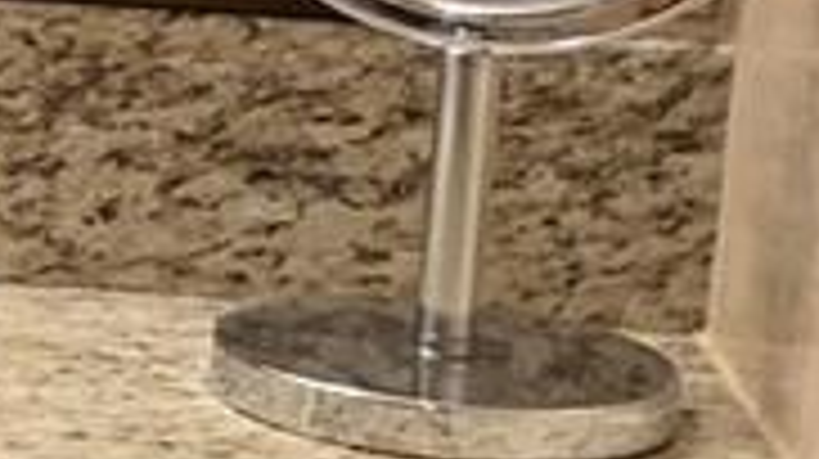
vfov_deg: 5.1
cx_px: -1719
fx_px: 5186
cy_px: -63
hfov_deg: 7.7
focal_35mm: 239
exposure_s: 1/60
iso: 125
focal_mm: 4.25
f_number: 1.8
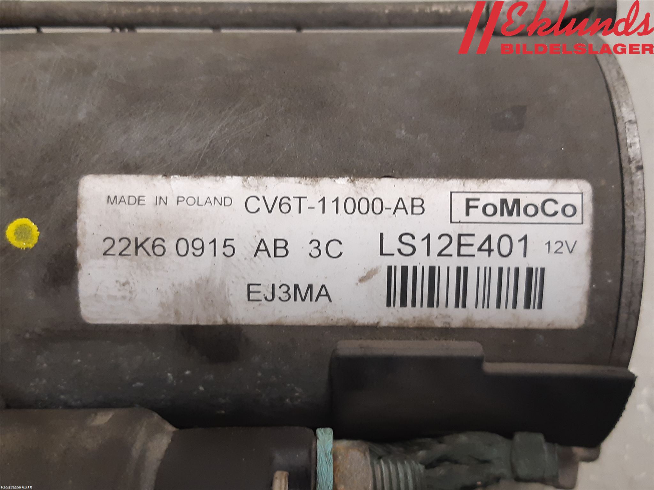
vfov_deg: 53.1
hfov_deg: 67.3
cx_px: 327
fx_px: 491
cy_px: 245
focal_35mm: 26
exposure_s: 1/50
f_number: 1.7
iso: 160
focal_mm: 3.93
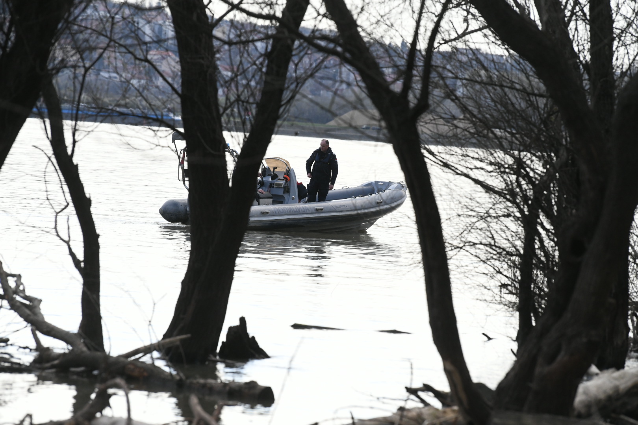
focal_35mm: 200
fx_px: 3544
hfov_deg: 10.3
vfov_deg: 6.9
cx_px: 319
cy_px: 212
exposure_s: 1/8000
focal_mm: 200
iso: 2500
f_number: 5
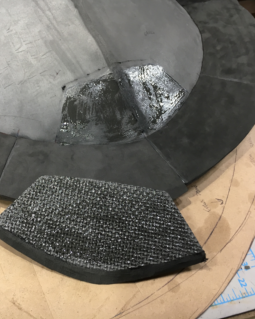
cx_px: 97
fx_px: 358
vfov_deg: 47.9
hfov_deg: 38.9
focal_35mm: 38
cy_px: 159
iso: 64
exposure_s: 1/30
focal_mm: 4.15
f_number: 2.2
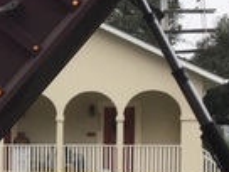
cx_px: -136
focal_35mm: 136
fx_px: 900
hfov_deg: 13.5
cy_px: 180
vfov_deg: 10.8
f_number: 2.2
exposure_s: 1/346
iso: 25
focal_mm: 4.15
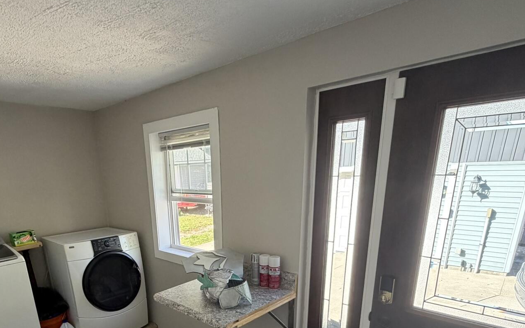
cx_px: 202
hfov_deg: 73.7
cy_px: 279
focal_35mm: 24
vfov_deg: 47.2
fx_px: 343
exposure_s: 1/121
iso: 200
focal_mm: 2.22
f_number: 2.2
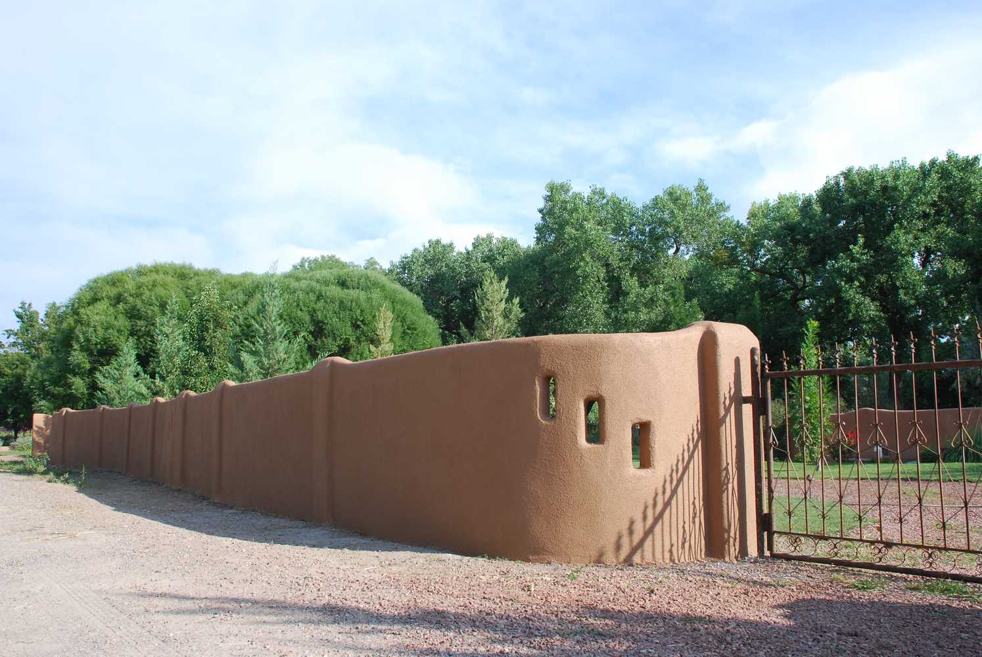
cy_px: 328
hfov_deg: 57.2
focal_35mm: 33
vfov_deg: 40.1
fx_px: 901
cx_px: 491
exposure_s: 1/200
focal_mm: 22
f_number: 10
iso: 200
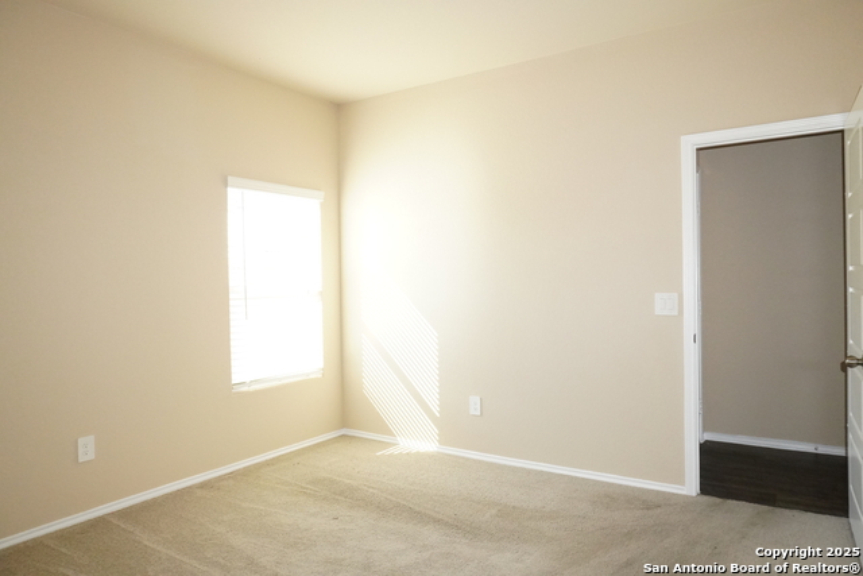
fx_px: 575
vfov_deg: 53.2
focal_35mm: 24
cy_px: 288
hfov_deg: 73.7
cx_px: 432
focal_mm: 16
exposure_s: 1/160
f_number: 9
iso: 3200
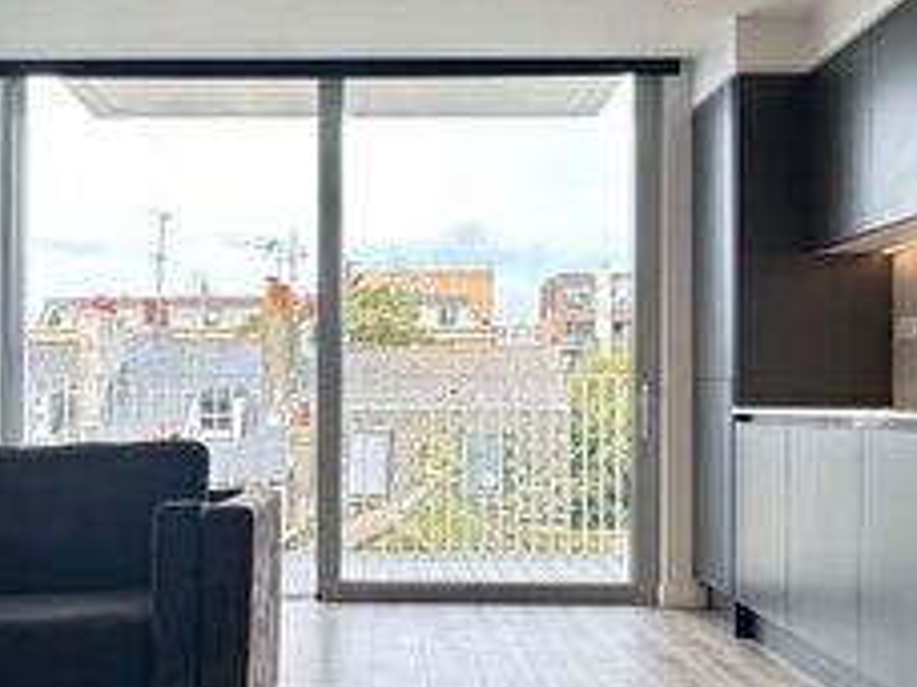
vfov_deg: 33.5
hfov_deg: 43.6
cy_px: 392
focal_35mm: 43
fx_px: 1139
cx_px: 366
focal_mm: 2.22
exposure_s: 1/100
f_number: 2.2
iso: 50
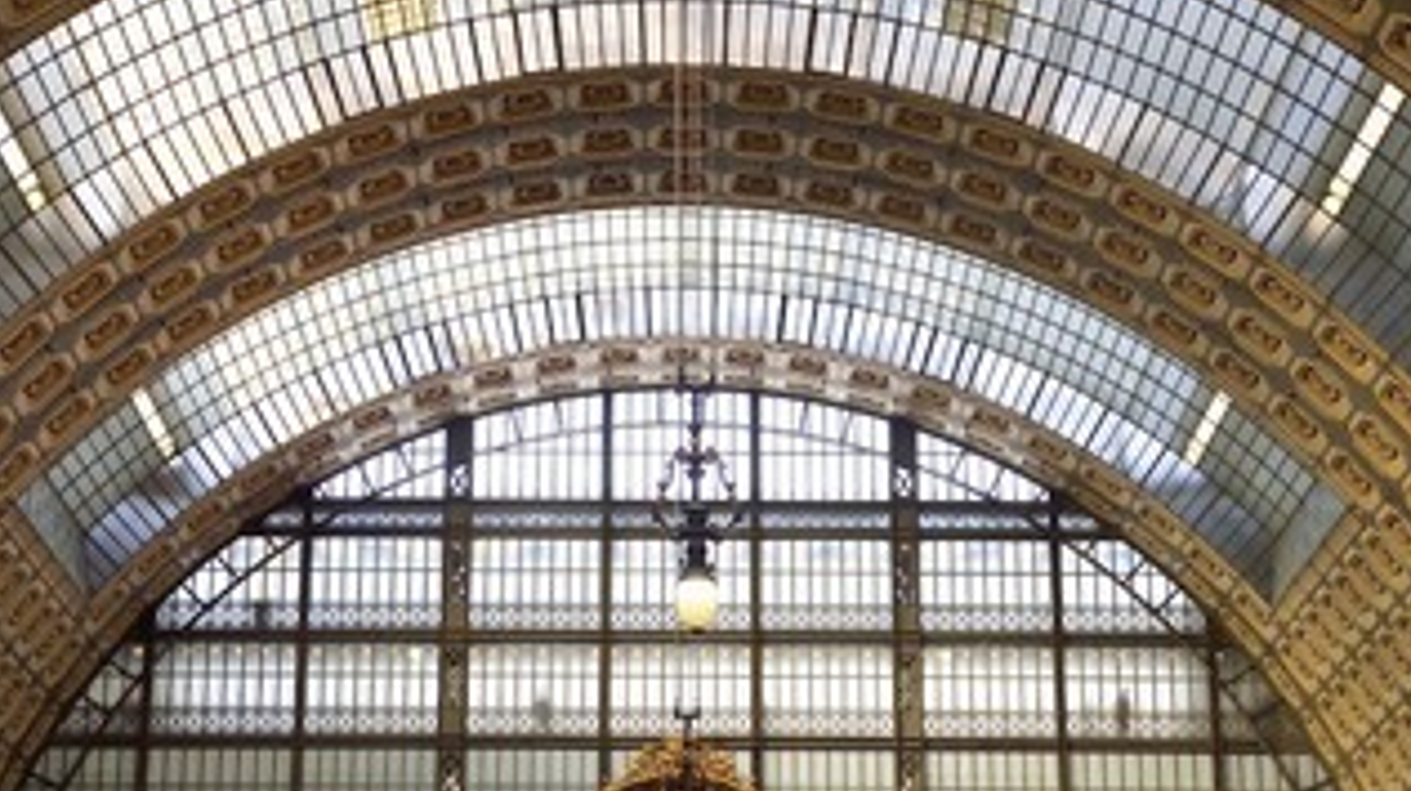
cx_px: 676
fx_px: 3027
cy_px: 496
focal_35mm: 81
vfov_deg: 14.9
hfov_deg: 26.2
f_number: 6.3
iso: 1600
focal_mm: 58
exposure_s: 1/800
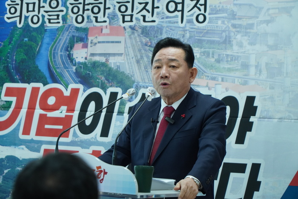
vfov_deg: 8.7
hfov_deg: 13.0
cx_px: 149
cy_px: 100
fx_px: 1305
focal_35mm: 158
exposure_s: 1/200
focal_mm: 105
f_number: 4
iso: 1250
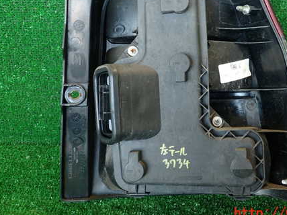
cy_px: 71
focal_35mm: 45
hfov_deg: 41.7
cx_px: 184
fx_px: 373
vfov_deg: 31.9
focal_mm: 5.79
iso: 200
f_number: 2.4
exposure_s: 1/30
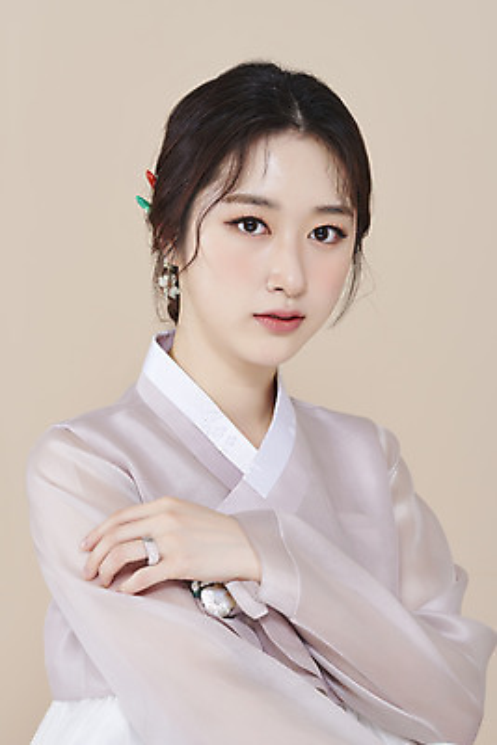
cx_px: 248
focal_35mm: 105
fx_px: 2172
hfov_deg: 13.1
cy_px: 372
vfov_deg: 19.4
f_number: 11
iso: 64
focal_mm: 105
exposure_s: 1/125
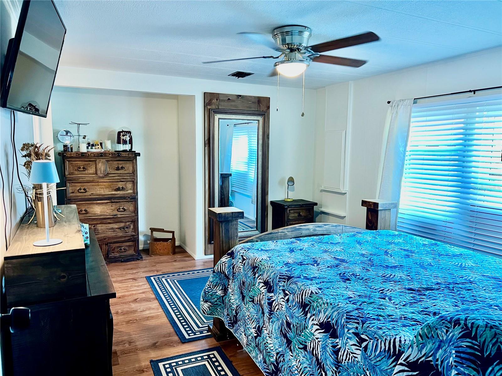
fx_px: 377
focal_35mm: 26
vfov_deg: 53.1
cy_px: 188
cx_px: 251
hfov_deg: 67.3
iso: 500
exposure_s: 1/40
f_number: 1.5
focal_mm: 5.7
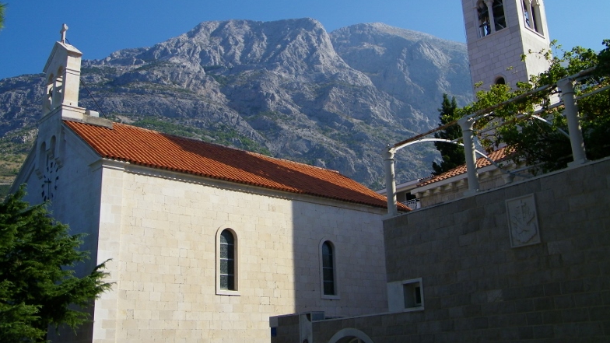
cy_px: 156
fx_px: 647
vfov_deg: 29.7
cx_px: 310
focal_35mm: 40
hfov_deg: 50.5
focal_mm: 6.4
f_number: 7.4
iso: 80
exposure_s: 1/250
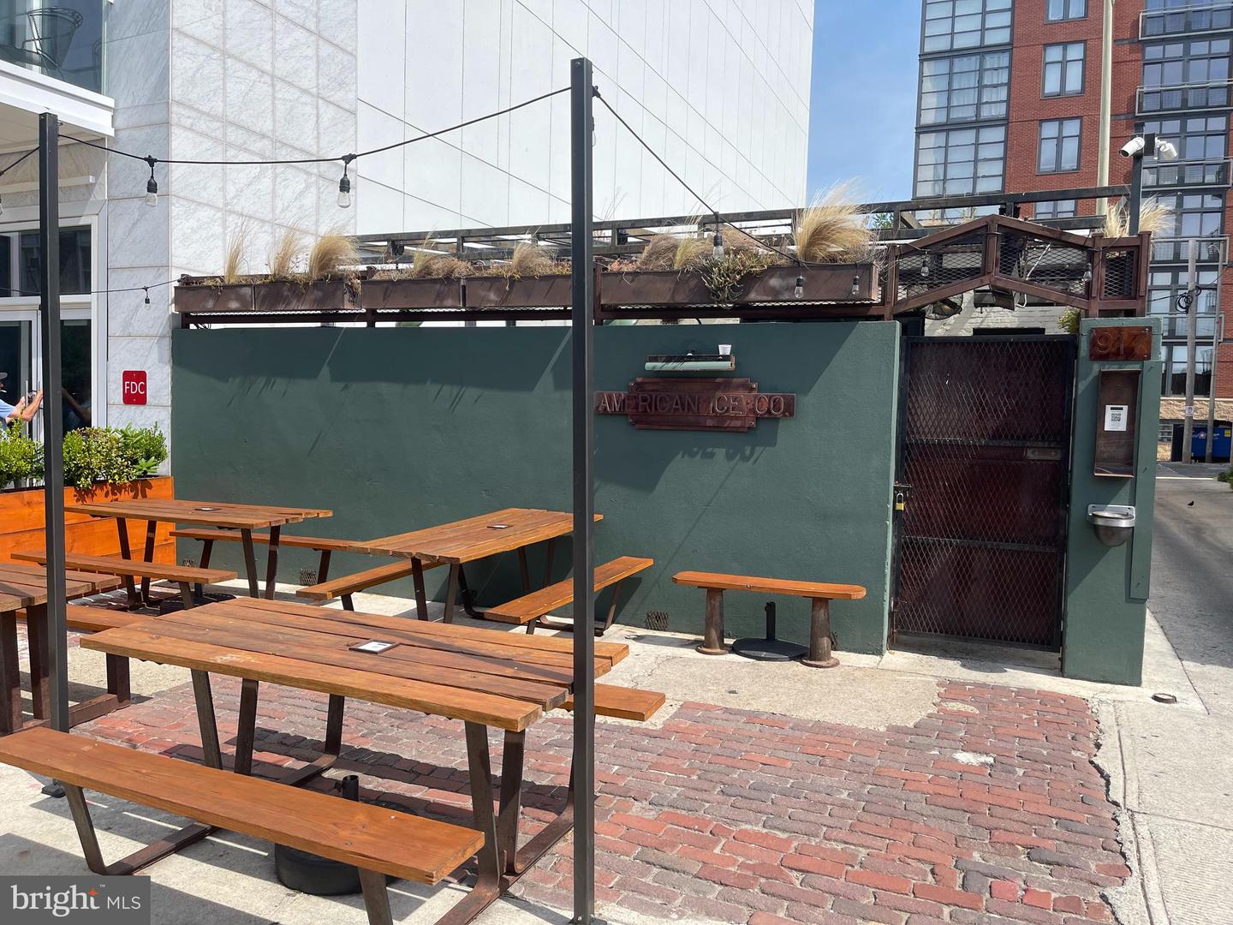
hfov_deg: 69.4
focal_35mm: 25
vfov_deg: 54.9
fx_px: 890
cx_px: 616
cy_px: 462
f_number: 1.6
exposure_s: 1/2857
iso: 32
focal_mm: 5.1
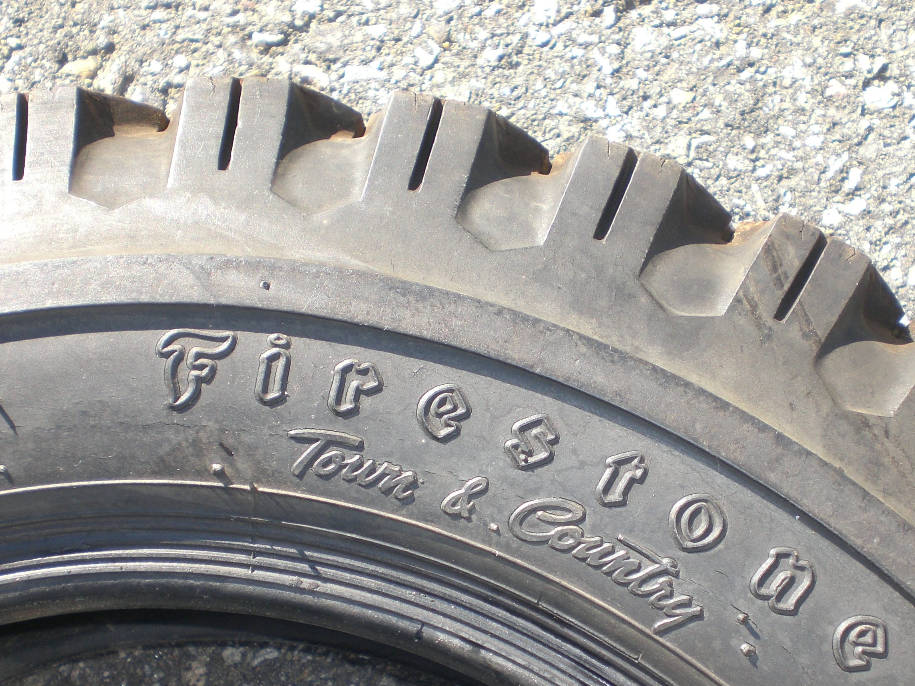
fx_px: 1348
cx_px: 475
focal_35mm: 51
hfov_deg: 37.5
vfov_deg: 28.4
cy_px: 444
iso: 50
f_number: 3.1
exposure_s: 1/200
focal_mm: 6.3
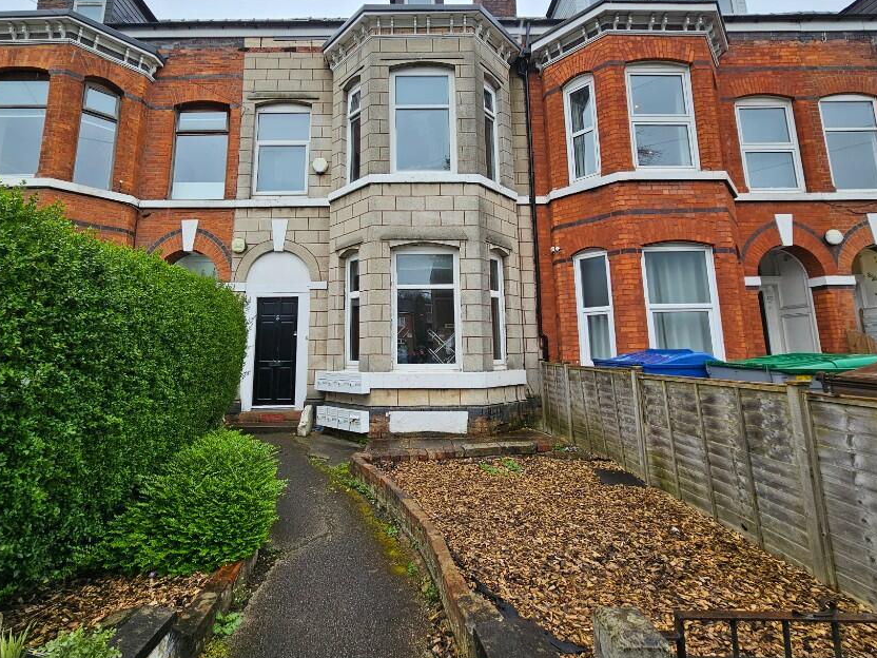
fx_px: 405
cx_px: 408
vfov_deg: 77.6
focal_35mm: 16
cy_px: 279
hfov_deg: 94.3
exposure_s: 1/347
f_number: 2.2
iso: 50
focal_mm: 2.2
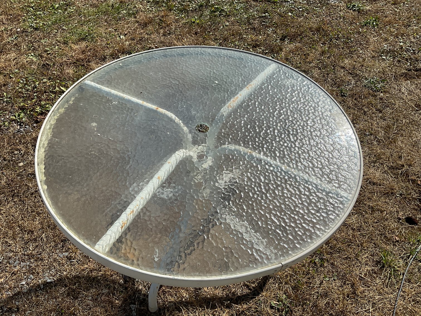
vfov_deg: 48.2
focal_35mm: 29
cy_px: 158
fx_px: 353
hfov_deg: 61.7
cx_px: 210
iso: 16
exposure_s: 1/3322
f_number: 1.8
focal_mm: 3
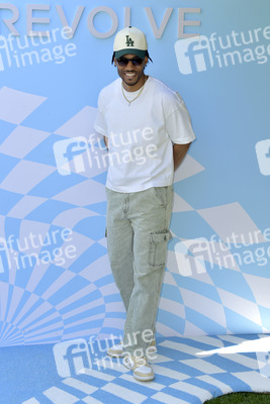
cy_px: 202
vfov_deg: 34.5
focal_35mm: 58
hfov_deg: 23.4
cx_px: 135
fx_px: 652
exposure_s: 1/250
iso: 400
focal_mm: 58
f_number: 6.3
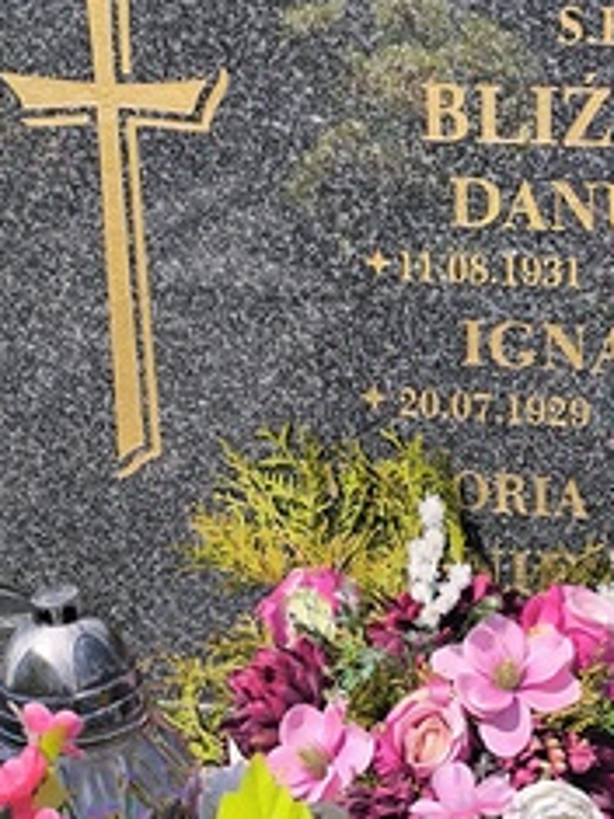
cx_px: 530
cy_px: 439
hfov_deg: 18.2
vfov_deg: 24.4
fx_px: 1894
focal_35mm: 80
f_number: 1.65
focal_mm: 6.14
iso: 50
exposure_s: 1/1075
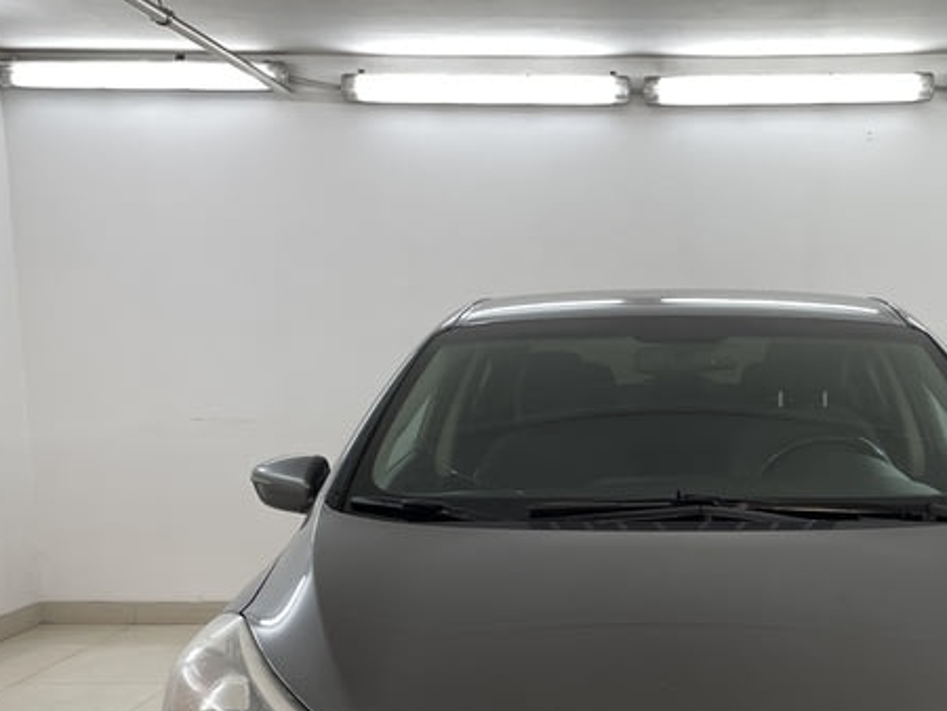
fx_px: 1423
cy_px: 592
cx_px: 665
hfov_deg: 36.2
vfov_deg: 27.4
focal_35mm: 52
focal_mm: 4.2
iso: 50
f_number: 1.6
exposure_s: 1/100
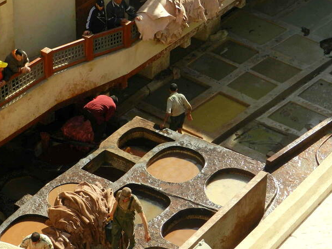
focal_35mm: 132
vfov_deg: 11.2
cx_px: 117
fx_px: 1267
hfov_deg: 14.9
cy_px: 115
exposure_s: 1/640
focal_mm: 17.7
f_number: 4.6
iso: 160
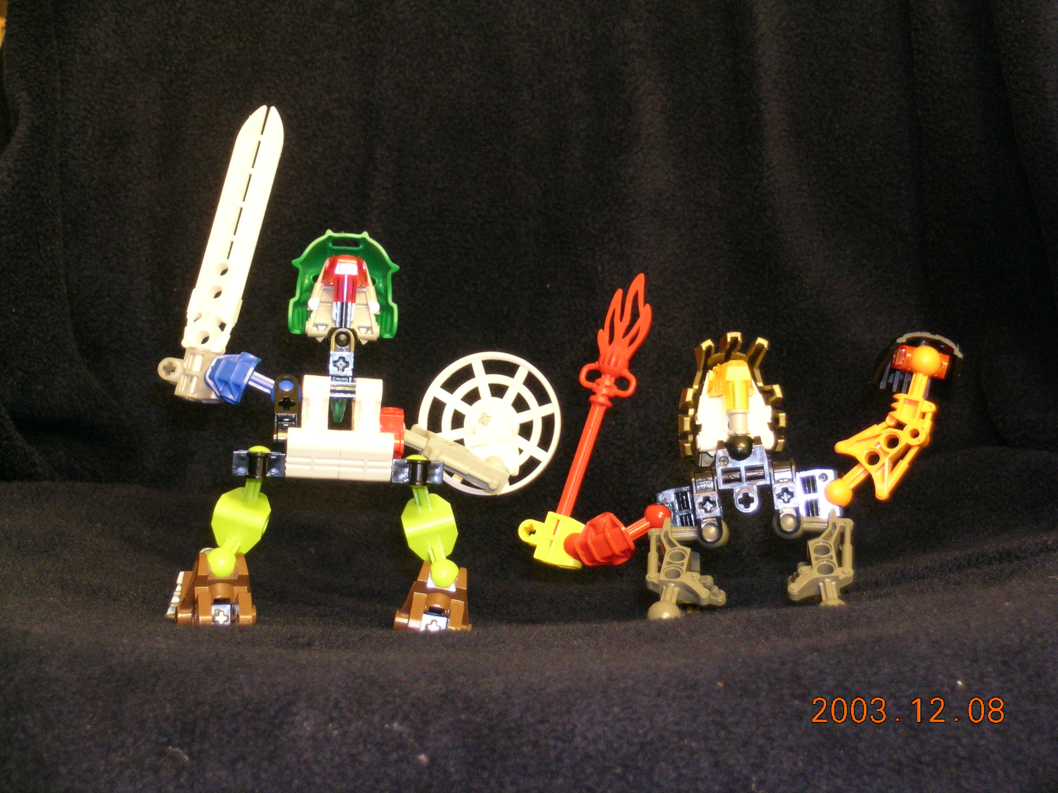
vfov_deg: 18.4
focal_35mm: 80
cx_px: 529
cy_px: 396
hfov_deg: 24.4
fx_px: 2445
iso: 200
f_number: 4.1
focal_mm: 16.7
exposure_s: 2
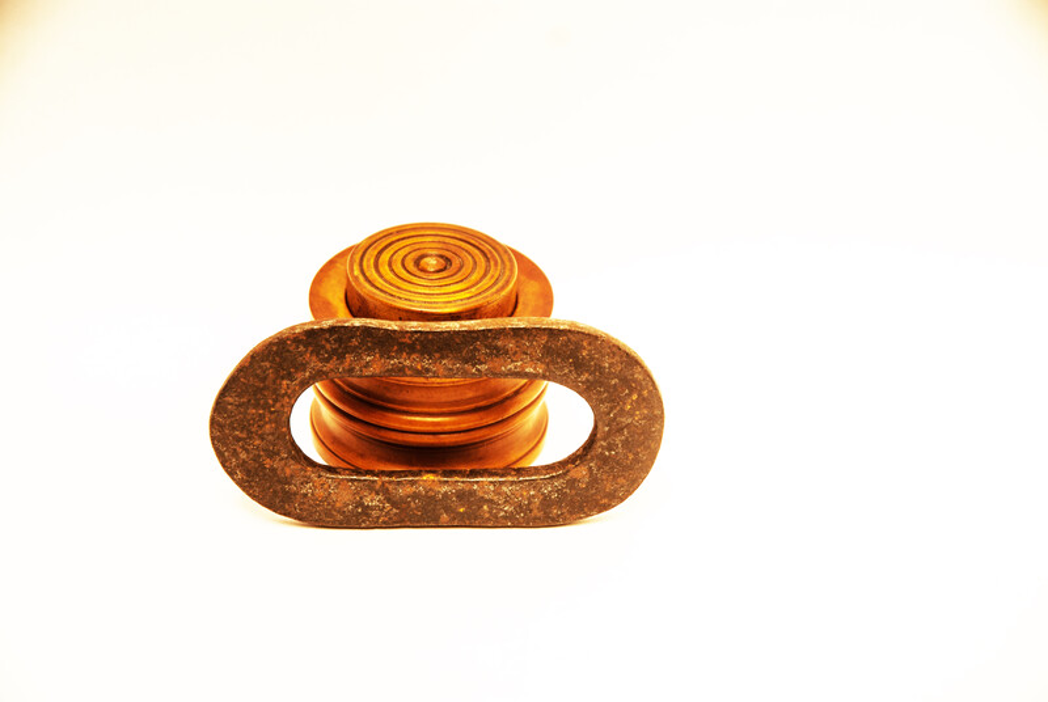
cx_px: 524
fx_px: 3061
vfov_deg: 13.1
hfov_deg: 19.4
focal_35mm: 105
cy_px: 351
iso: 100
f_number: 4.5
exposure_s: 1/40
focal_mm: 70
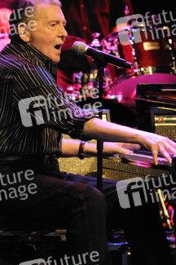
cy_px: 148
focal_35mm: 922
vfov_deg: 2.2
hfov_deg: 1.5
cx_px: 84
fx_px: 6775
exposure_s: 1/80
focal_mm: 500
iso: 3200
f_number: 4
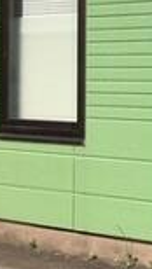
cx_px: 414
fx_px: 878
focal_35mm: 123
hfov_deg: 8.6
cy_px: 47
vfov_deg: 17.2
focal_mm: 4.15
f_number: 2.2
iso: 25
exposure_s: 1/1570
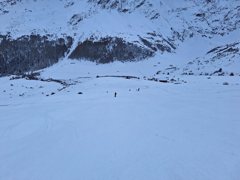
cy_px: 90
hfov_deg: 73.9
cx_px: 120
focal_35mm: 23
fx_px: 160
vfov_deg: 58.9
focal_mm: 5.54
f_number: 1.8
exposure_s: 1/2387
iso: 40
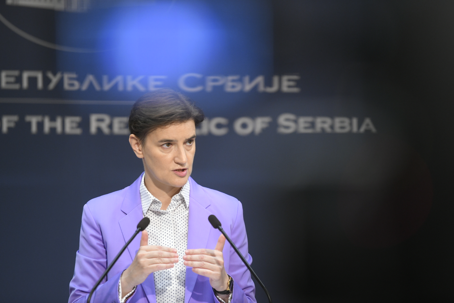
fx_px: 2522
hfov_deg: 10.3
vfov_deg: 6.9
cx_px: 227
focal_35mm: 200
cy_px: 152
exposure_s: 1/320
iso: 1600
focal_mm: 200
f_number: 2.8
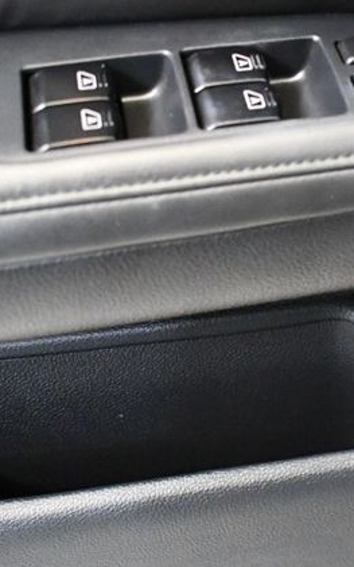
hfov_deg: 20.3
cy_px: 286
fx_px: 957
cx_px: 346
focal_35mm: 62
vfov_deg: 33.0
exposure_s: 1/60
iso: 10000
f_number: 3.5
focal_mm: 20
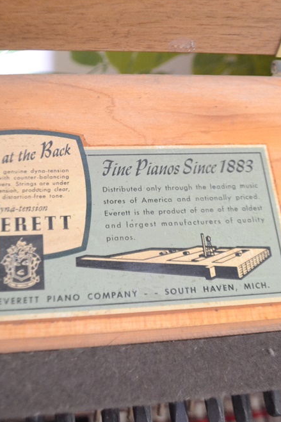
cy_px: 209
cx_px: 154
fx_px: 480
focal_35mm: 41
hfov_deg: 32.6
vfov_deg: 47.4
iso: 3200
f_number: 3.5
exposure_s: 1/15
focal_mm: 18
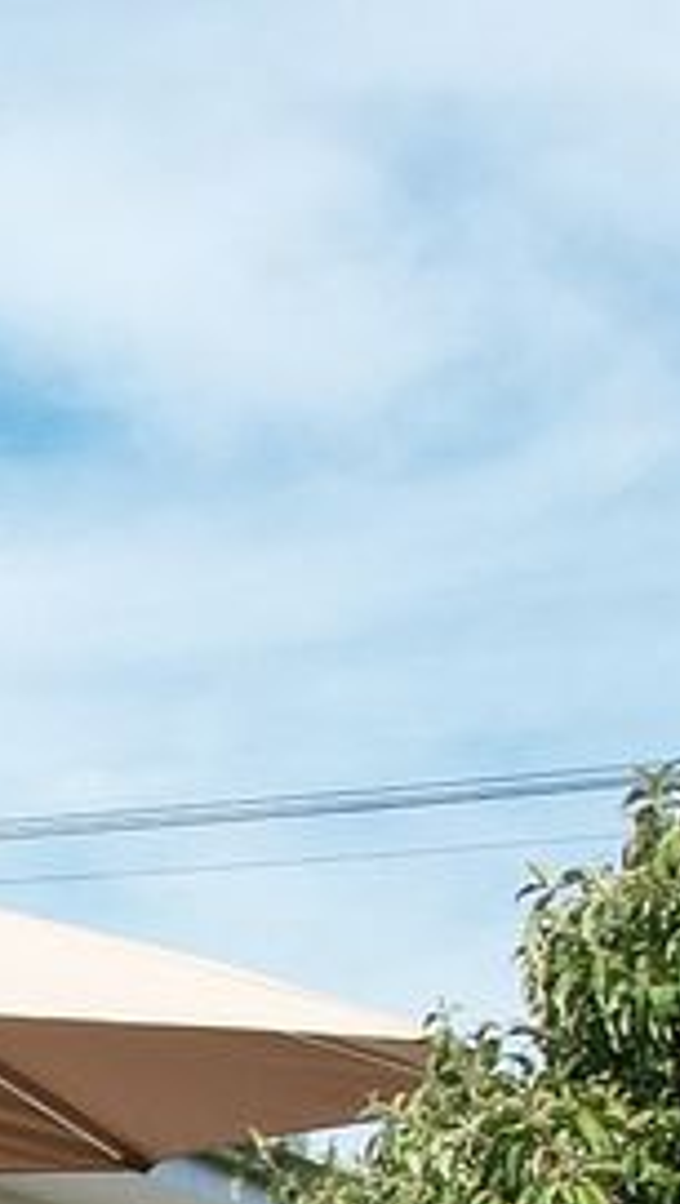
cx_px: -2222
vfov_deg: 12.6
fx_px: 5210
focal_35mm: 163
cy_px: 1702
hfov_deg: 6.0
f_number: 2.8
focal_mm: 8.38
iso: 100
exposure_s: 1/1600
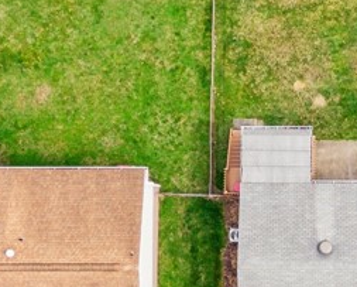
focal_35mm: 134
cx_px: 387
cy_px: 145
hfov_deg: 14.1
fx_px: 1417
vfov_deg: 11.5
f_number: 3.2
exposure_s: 1/30
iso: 100
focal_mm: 5.8
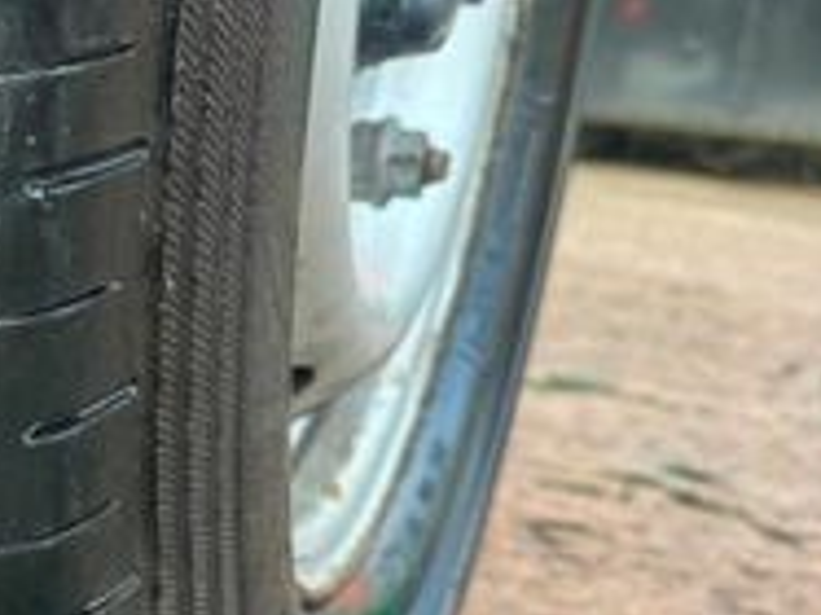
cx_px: -193
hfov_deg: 23.0
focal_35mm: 77
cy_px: 488
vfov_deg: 18.9
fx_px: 1825
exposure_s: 1/121
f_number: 1.78
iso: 64
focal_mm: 6.86
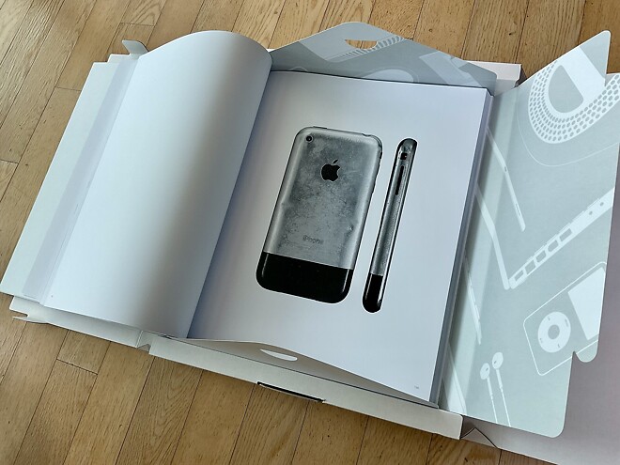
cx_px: 310
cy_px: 232
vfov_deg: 48.2
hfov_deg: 61.7
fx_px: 519
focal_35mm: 29
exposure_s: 1/60
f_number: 1.8
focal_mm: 3
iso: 32
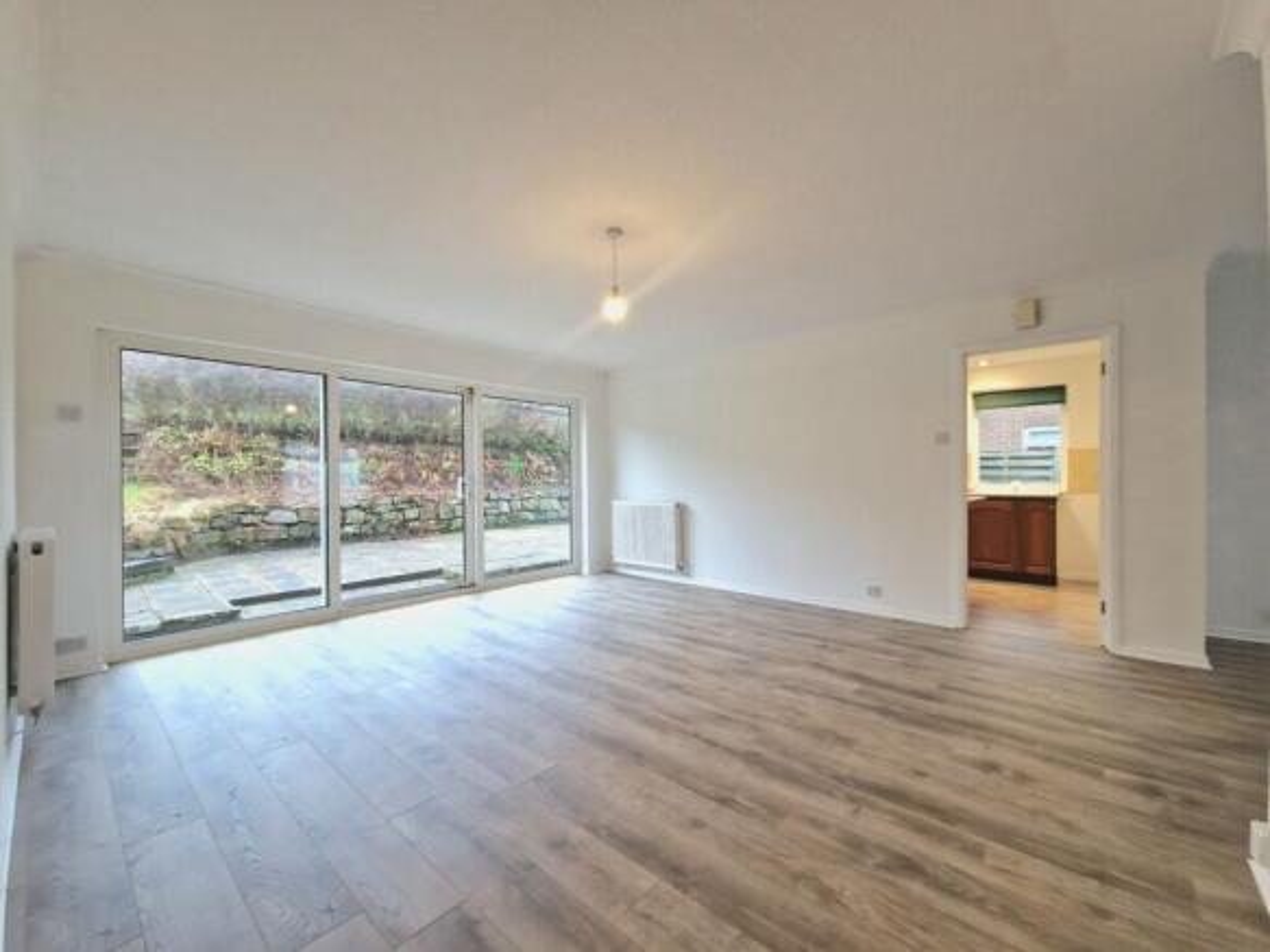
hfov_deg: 106.2
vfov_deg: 89.9
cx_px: 635
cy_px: 476
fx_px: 477
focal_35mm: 13
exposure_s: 1/50
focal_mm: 2.2
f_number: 2.2
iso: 125
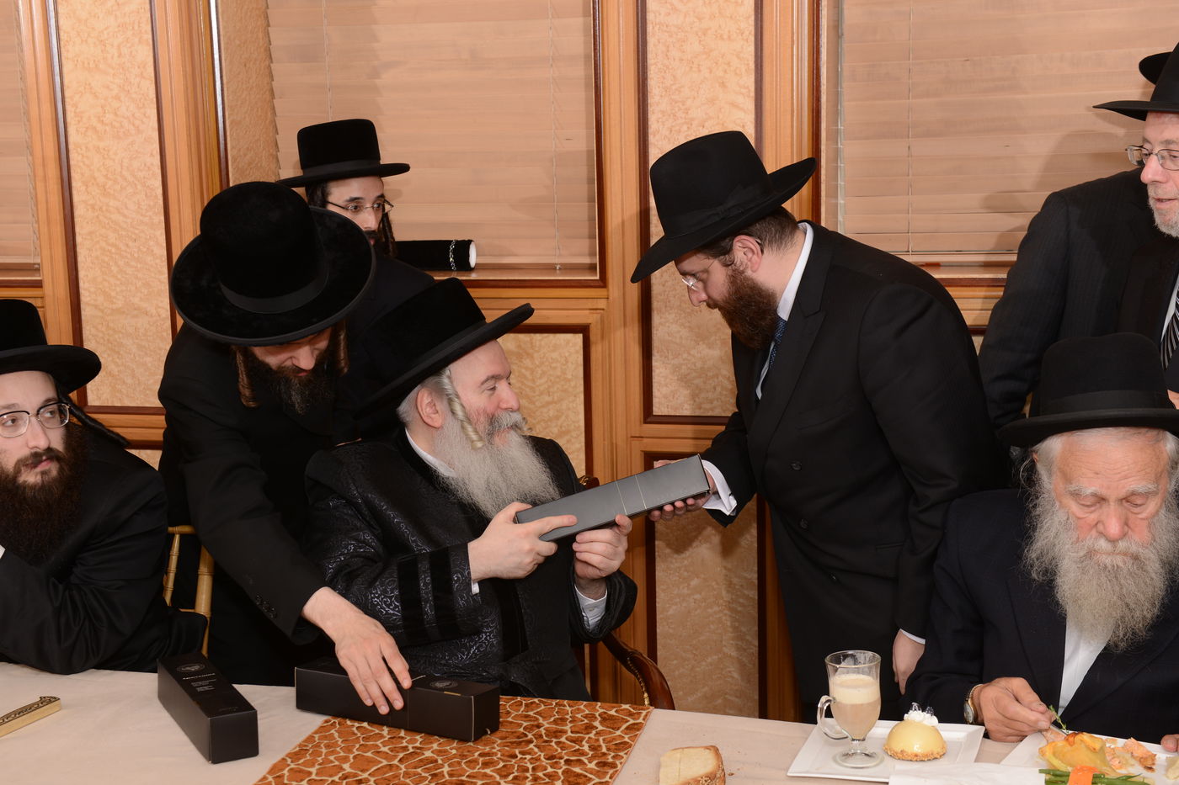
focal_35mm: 50
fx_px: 1637
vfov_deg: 27.0
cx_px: 590
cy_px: 392
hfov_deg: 39.6
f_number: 6.3
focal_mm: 50
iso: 400
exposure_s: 1/160
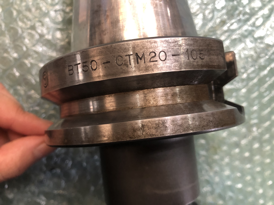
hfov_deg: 63.4
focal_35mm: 28
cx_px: 137
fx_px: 222
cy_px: 102
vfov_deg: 49.7
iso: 80
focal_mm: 3.99
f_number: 1.8
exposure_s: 1/15
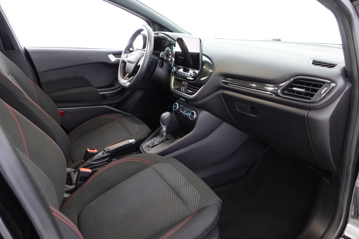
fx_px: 239
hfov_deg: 73.7
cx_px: 180
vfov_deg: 53.1
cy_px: 120
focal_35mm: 24
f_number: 1.8
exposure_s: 1/13
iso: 800
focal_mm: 9.4
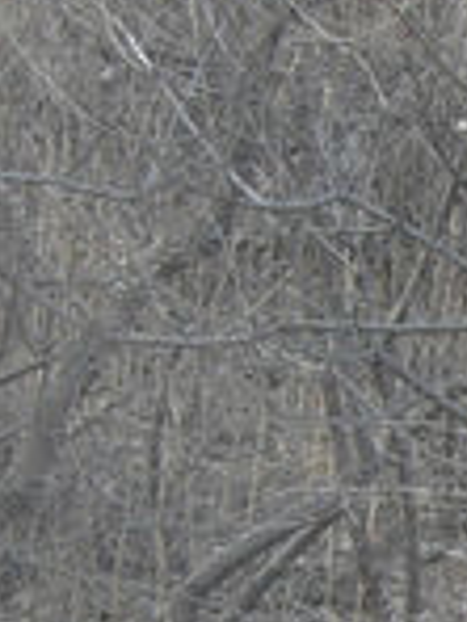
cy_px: 639
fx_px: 4371
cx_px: 980
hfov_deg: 5.9
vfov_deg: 8.1
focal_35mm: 243
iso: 50
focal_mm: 7.5
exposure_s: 1/82.9
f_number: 3.4
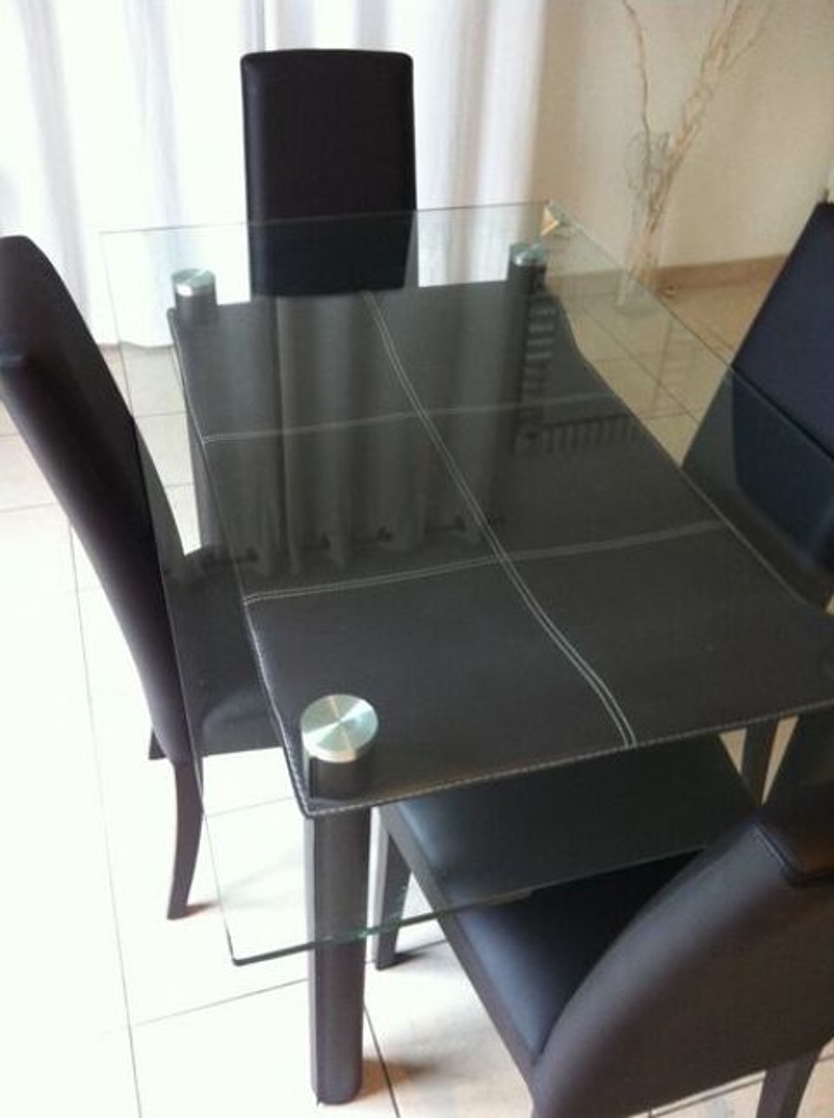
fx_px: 1128
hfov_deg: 40.6
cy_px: 559
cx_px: 417
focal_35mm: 35
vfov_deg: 52.7
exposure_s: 1/15
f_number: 2.8
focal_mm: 3.85
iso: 200
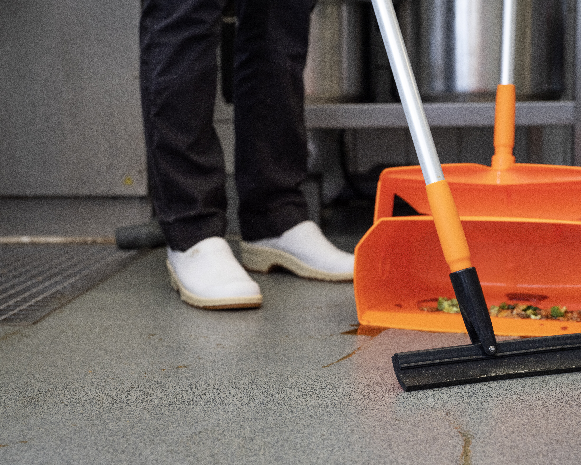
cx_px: 350
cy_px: 250
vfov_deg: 25.4
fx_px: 1032
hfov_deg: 31.4
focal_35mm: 60
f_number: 6.4
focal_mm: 64
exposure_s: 1/125
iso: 500
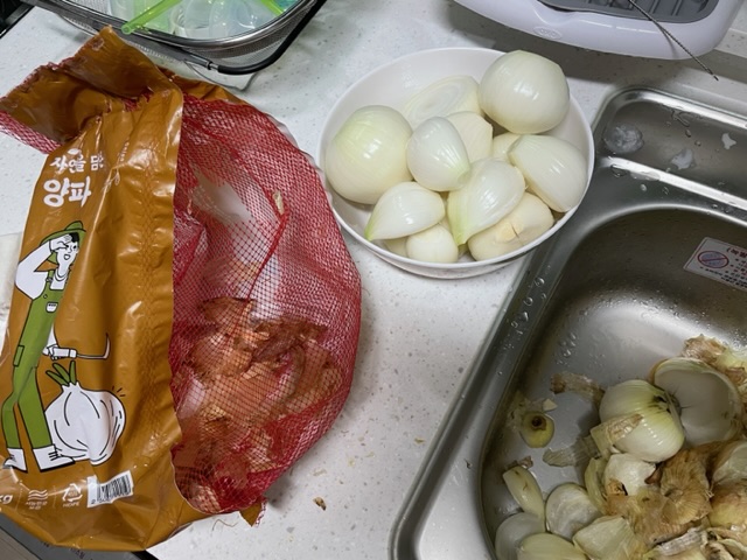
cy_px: 280
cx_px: 374
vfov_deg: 53.1
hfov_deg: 67.3
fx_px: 561
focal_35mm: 26
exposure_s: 1/60
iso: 100
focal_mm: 4.2
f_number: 1.6
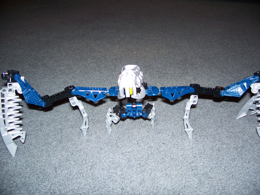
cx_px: 130
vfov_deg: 38.7
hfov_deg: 50.1
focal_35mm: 37
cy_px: 98
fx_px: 278
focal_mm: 7.8
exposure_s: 1/60
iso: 125
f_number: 2.8
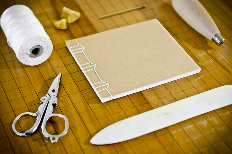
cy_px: 77
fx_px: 464
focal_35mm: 72
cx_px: 116
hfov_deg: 28.1
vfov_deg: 18.9
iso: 1600
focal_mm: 48
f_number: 4
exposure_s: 1/50
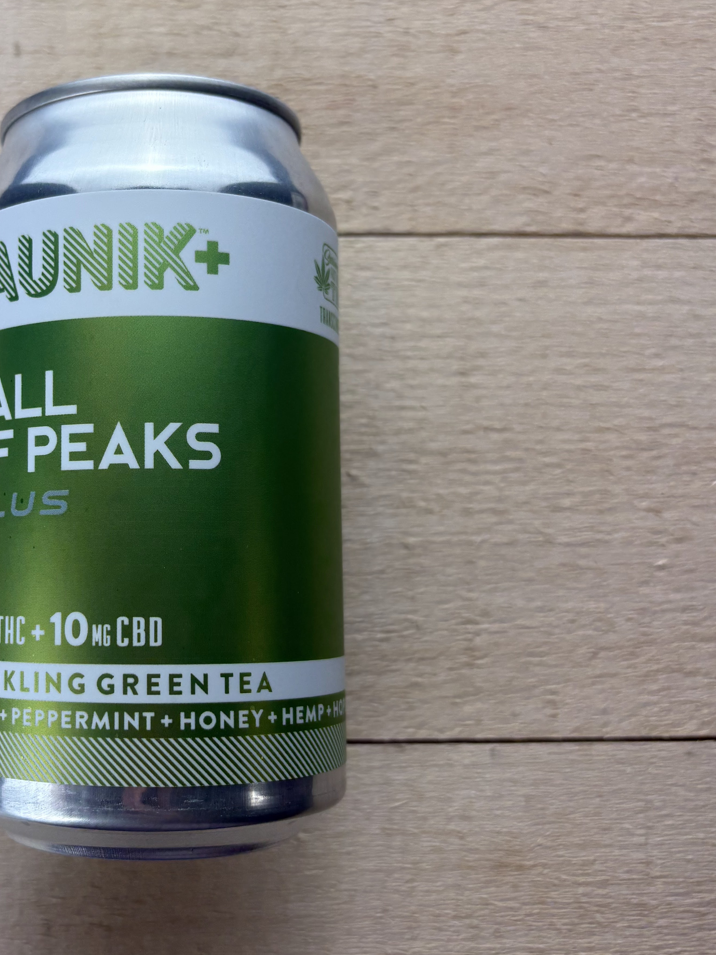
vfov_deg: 44.8
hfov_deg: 33.5
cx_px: 154
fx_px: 1158
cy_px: 489
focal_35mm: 42
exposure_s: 1/303
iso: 40
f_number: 1.6
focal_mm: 5.96
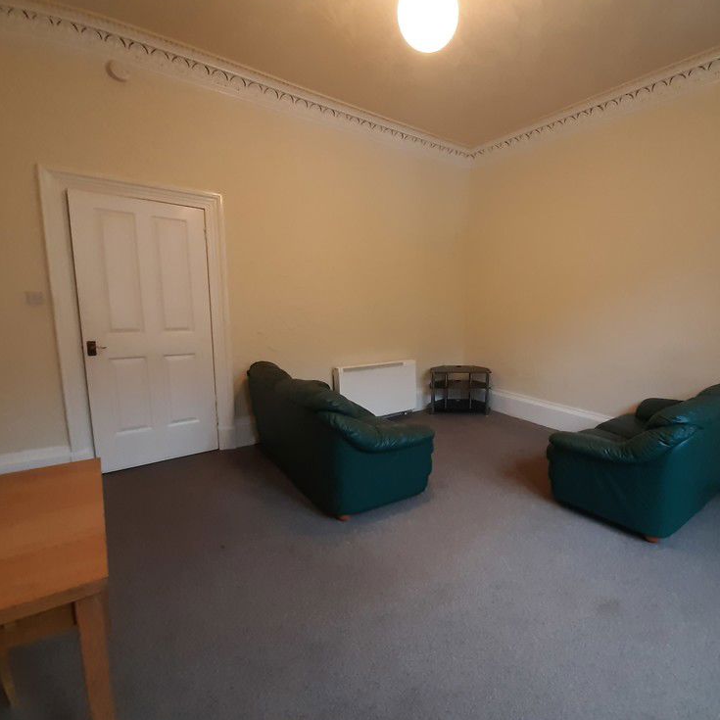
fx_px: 377
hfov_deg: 86.2
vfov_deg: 87.4
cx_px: 438
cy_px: 368
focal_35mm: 16
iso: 320
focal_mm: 1.42
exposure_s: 1/25
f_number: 2.2
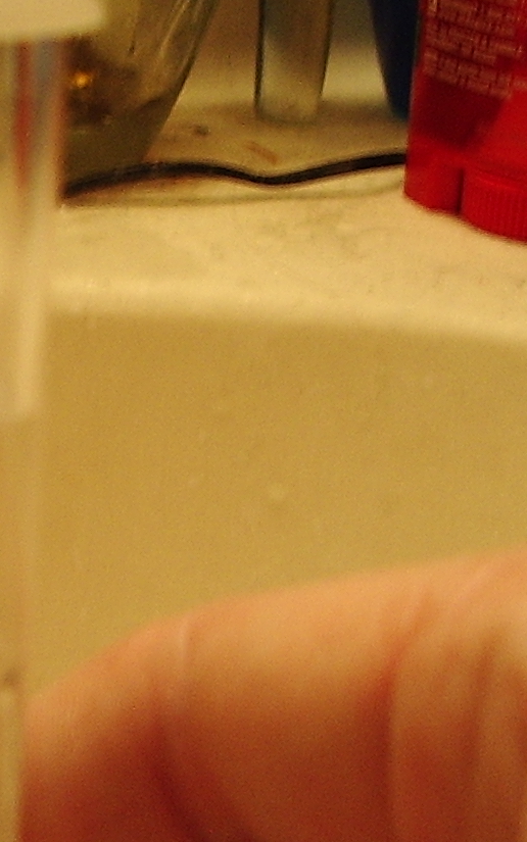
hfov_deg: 12.6
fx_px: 2297
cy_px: 586
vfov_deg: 20.7
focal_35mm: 100
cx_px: -208
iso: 100
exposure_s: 1/13
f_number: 2.6
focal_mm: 5.8
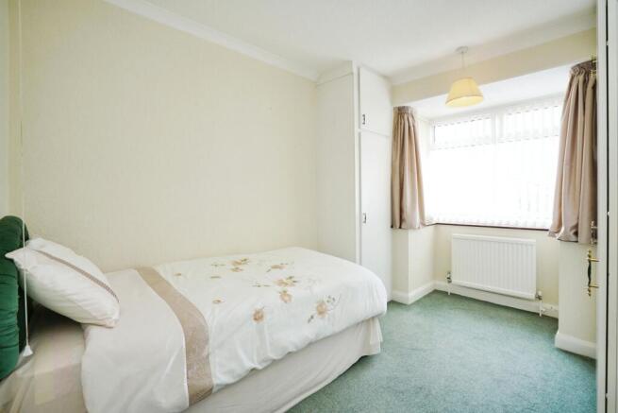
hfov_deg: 96.7
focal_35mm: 16
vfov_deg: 73.8
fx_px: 275
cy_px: 206
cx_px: 309
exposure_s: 1/50
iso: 1000
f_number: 11
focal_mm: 16
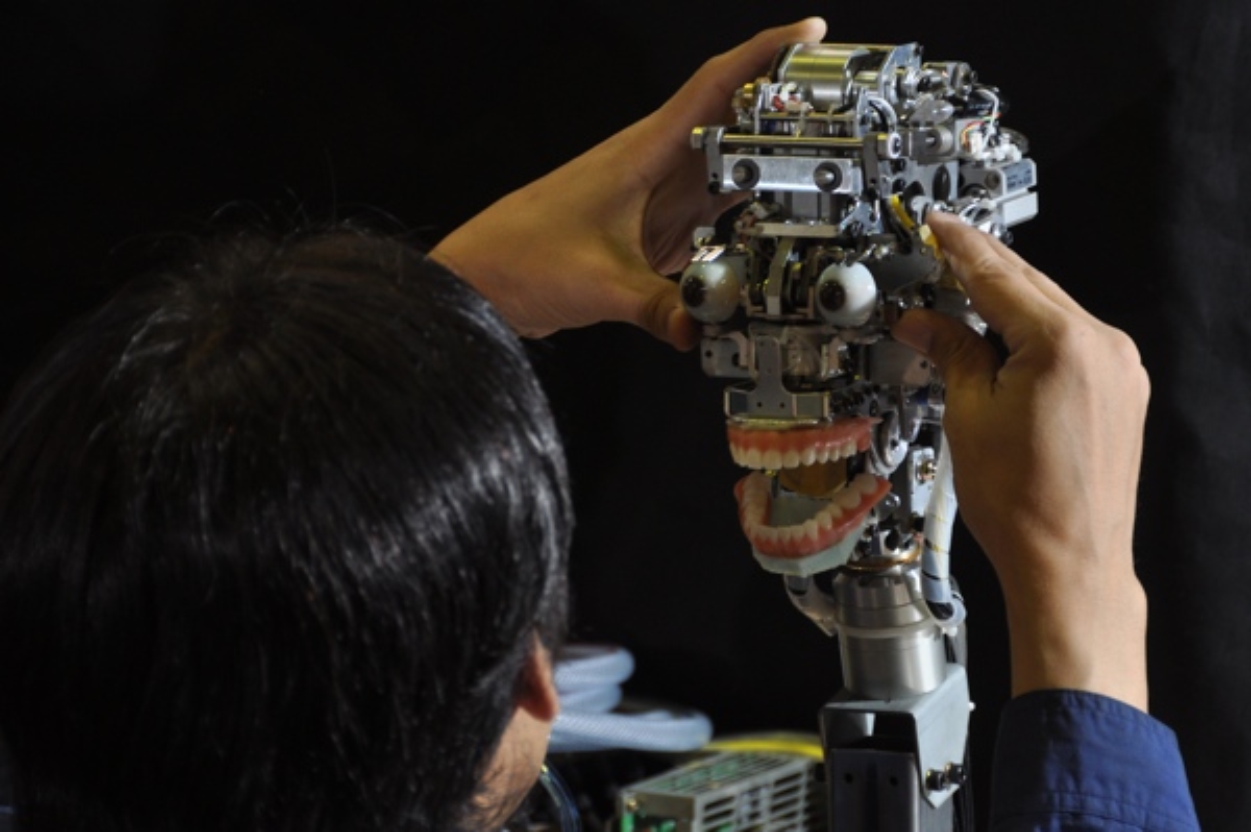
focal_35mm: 300
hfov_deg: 6.9
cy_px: 416
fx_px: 10416
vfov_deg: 4.6
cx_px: 626
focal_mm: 200
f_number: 5.6
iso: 400
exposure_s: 1/80
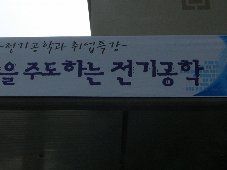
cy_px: 53
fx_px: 459
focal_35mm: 70
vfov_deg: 20.9
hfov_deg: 27.5
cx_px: 64
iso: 50
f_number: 5.6
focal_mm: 6
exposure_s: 1/500
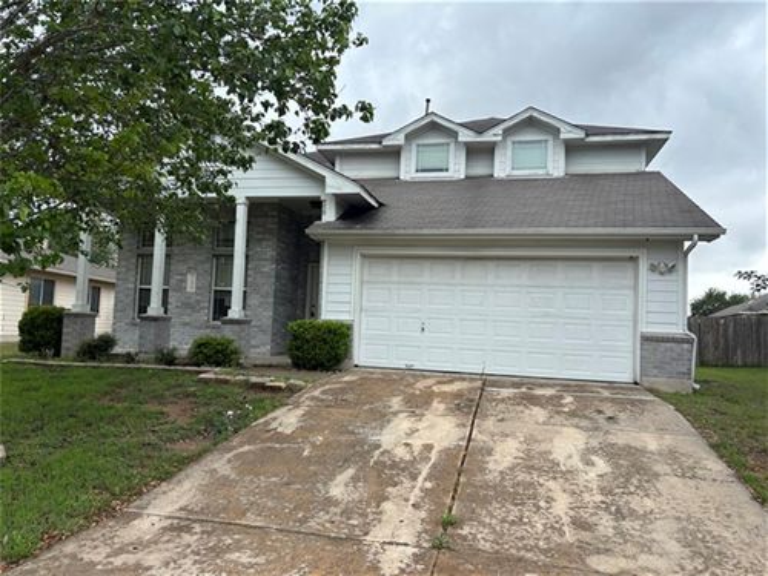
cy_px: 288
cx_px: 384
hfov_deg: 67.3
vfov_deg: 53.1
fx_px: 577
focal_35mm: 26
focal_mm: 5.96
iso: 50
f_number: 1.6
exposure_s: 1/1845
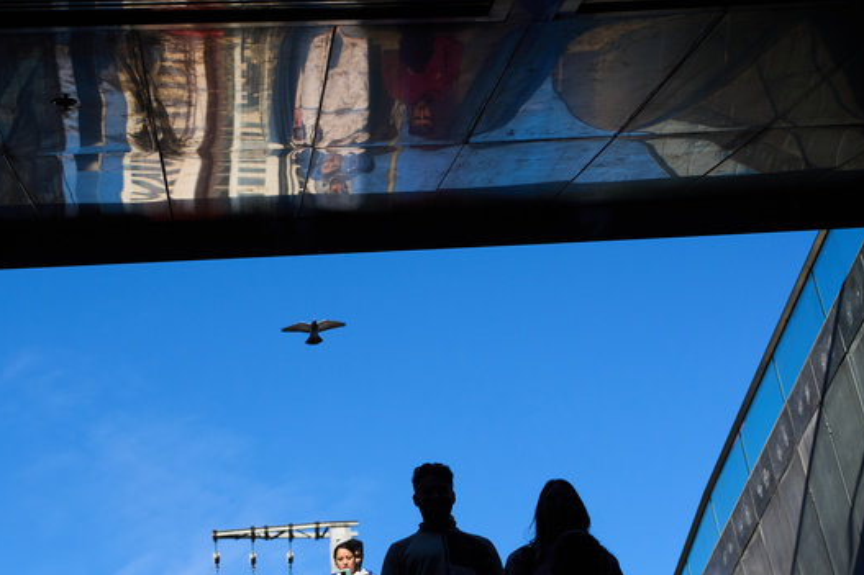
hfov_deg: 28.8
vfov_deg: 19.1
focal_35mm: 70
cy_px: 518
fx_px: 1679
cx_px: 331
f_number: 2.8
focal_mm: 36
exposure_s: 1/3200
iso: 160
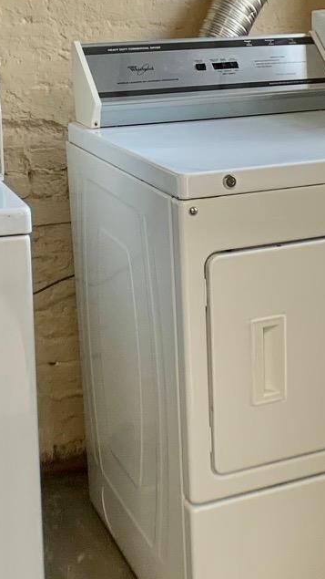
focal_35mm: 90
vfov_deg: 23.7
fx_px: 1379
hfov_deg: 13.4
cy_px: 254
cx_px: 243
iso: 100
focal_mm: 4.25
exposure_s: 1/66
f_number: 1.8
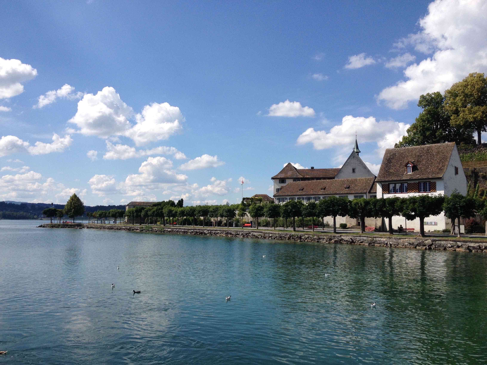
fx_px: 492
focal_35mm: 35
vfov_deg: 40.7
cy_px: 182
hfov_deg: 52.6
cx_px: 244
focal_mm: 4.28
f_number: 2.4
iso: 50
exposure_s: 1/2513
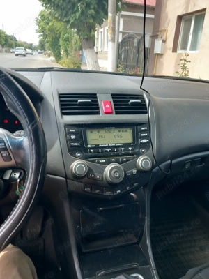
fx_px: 217
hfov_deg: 51.4
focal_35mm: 27
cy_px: 140
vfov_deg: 65.3
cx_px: 104
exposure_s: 1/50
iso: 40
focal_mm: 4
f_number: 1.8
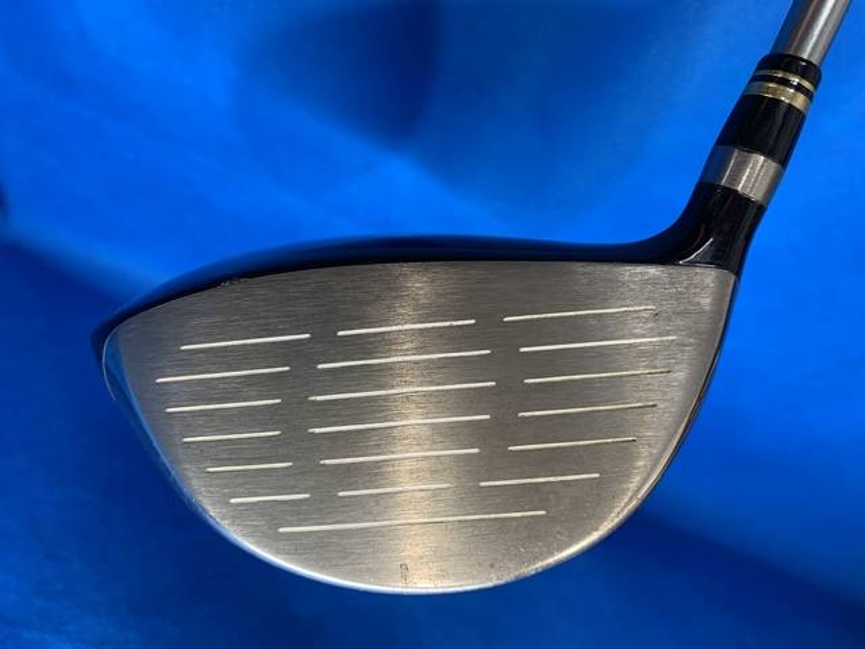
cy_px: 324
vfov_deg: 53.1
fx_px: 650
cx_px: 432
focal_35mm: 26
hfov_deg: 67.3
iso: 100
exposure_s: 1/60
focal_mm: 4.25
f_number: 1.8
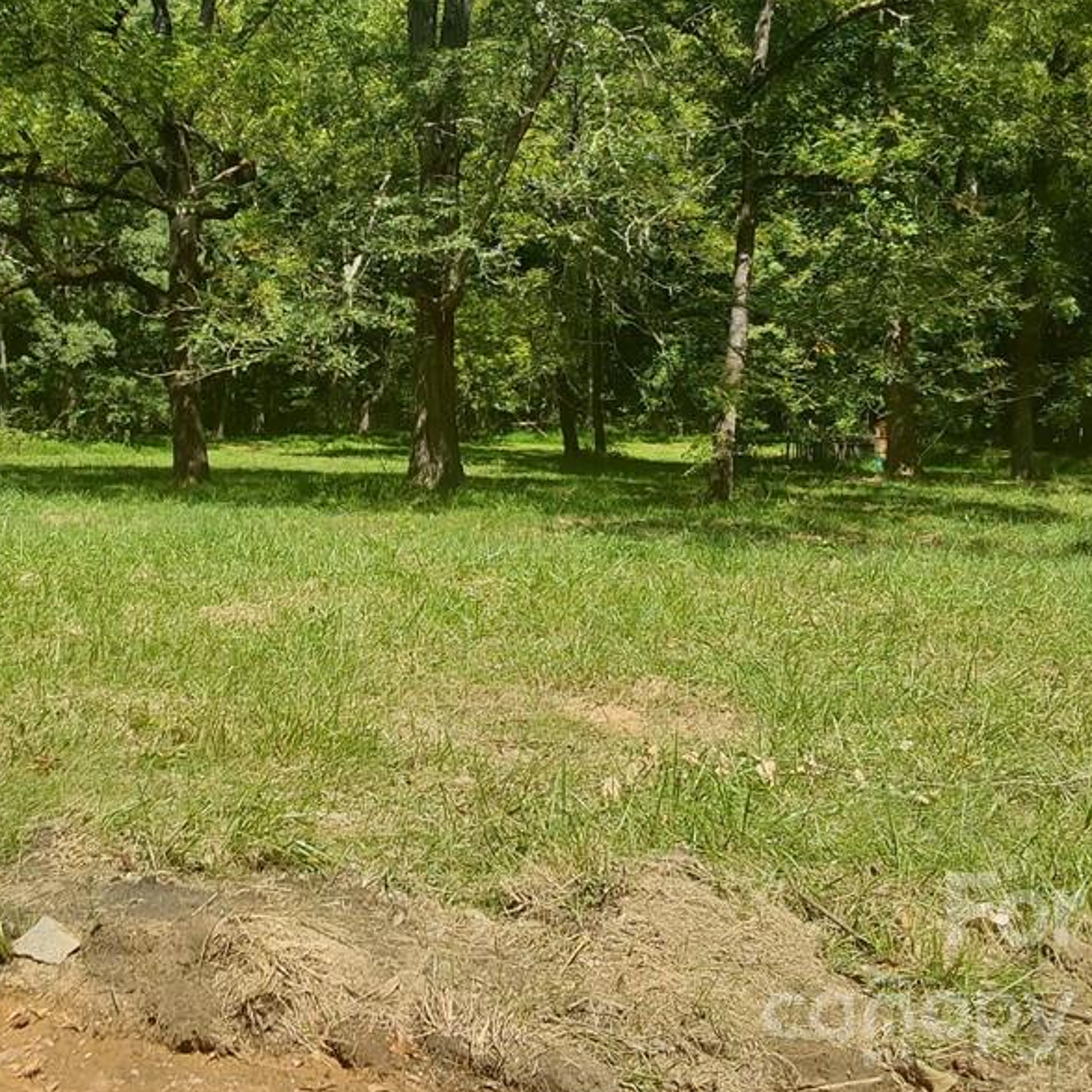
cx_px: 368
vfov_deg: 44.7
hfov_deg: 44.3
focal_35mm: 37
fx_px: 1321
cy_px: 428
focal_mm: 2.91
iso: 50
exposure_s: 1/1028
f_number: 1.9
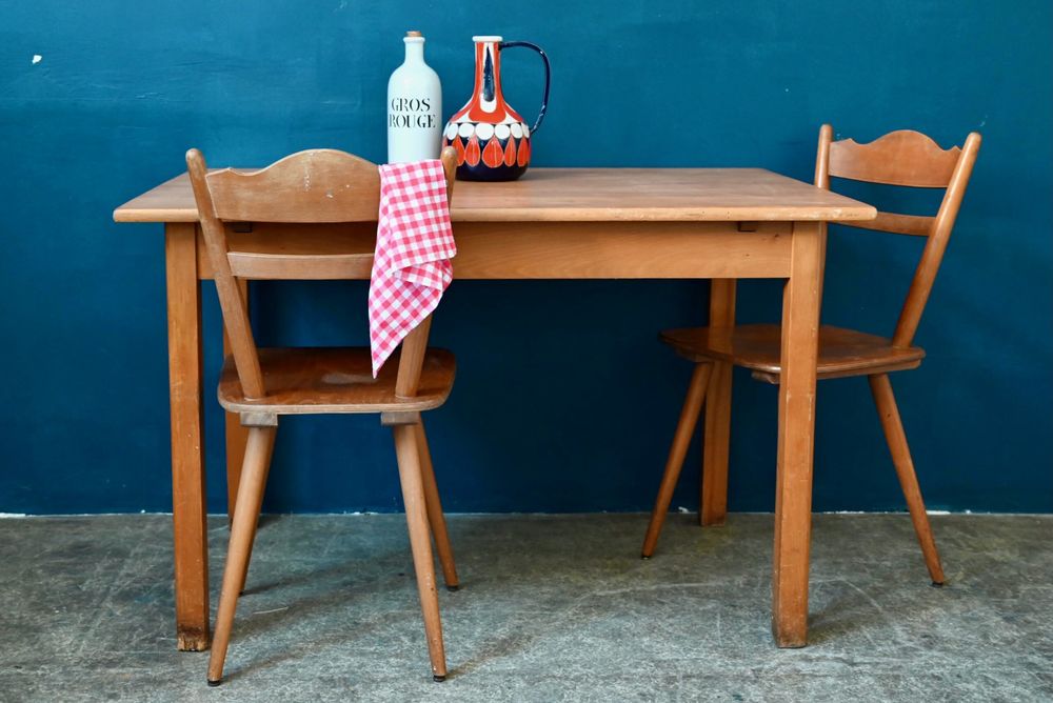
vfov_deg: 32.7
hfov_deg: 47.4
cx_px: 526
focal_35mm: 41
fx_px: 1200
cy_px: 352
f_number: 4
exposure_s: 1/50
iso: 1400
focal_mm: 41
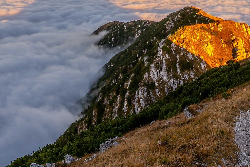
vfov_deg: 30.1
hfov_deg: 44.3
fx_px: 305
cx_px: 147
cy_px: 122
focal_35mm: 44
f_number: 11
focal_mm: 14
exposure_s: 1/30
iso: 64
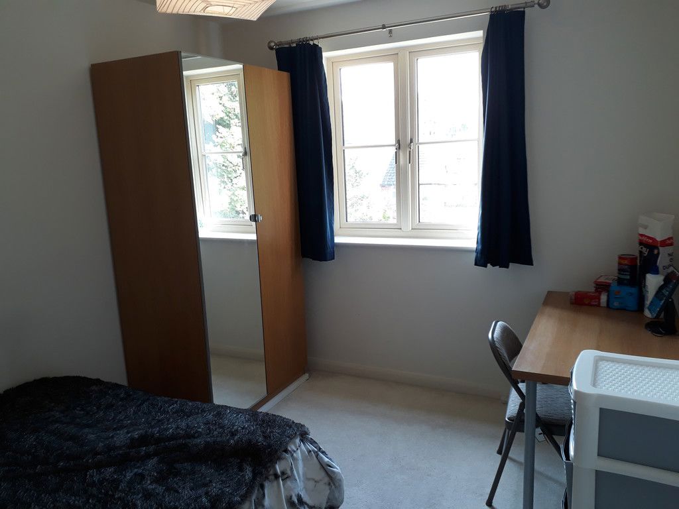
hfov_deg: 65.3
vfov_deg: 51.4
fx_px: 530
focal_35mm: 27
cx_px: 340
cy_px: 254
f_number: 1.9
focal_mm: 3.6
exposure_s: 1/30
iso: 50
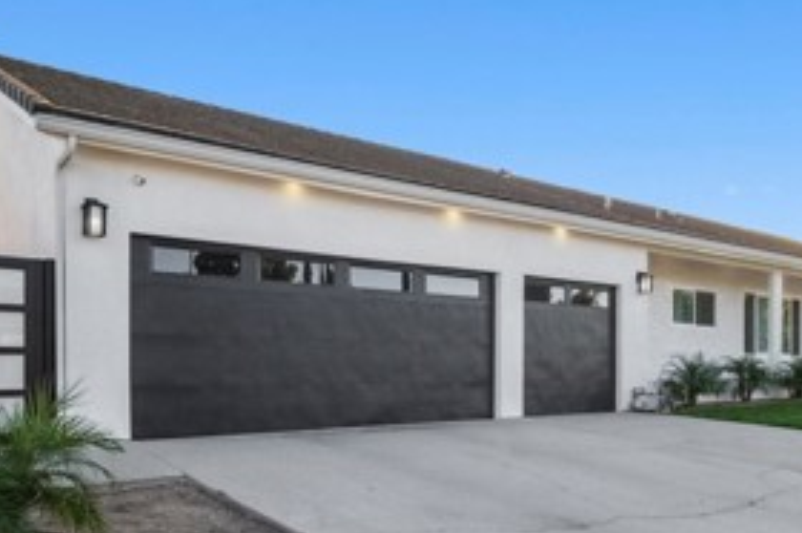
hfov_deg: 58.7
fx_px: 712
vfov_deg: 40.0
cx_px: 424
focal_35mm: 32
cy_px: 393
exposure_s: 1/20
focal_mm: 9
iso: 160
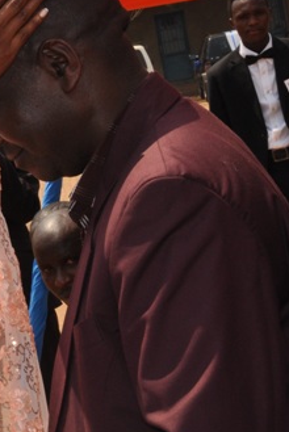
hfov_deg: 8.3
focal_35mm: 163
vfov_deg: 12.6
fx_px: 1959
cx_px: -139
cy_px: 232
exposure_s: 1/200
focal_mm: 50
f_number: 22
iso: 500
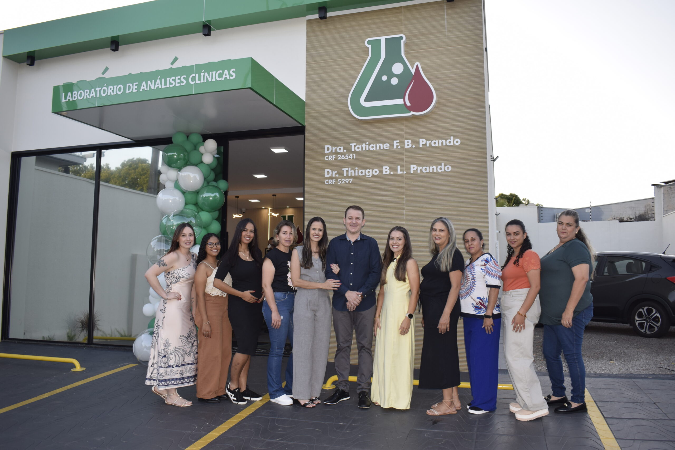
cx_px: 338
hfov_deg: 61.9
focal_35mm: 30
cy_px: 225
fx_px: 563
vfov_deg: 43.6
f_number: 5.6
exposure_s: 1/125
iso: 250
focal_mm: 20
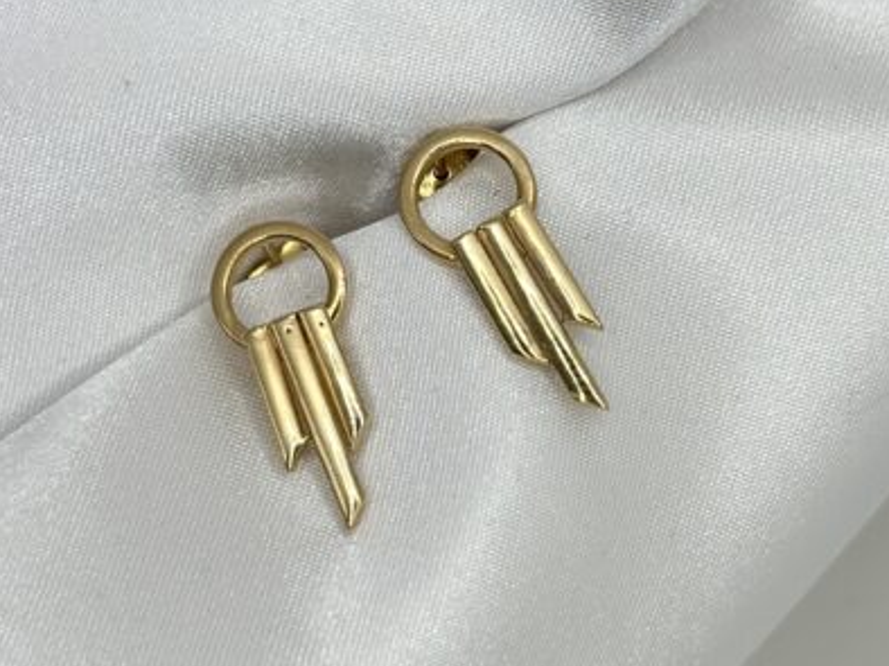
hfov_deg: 29.8
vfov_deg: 22.6
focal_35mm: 65
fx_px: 1668
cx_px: 447
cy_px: 292
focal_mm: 6.86
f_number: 1.78
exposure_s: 1/2070
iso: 80
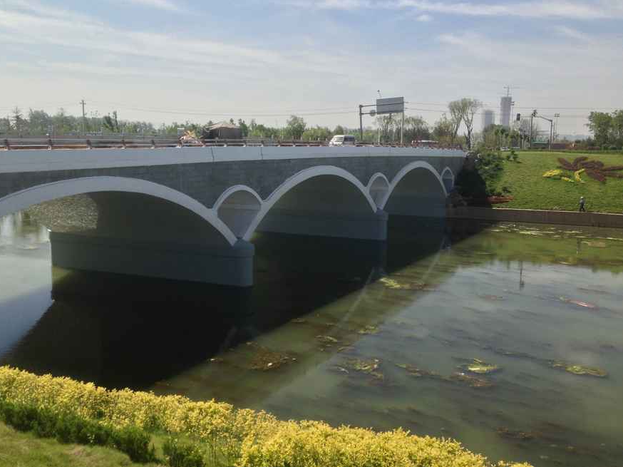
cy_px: 228
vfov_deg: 41.8
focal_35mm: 34
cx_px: 304
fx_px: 612
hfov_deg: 54.0
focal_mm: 4.13
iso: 50
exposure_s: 1/1550
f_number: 2.4
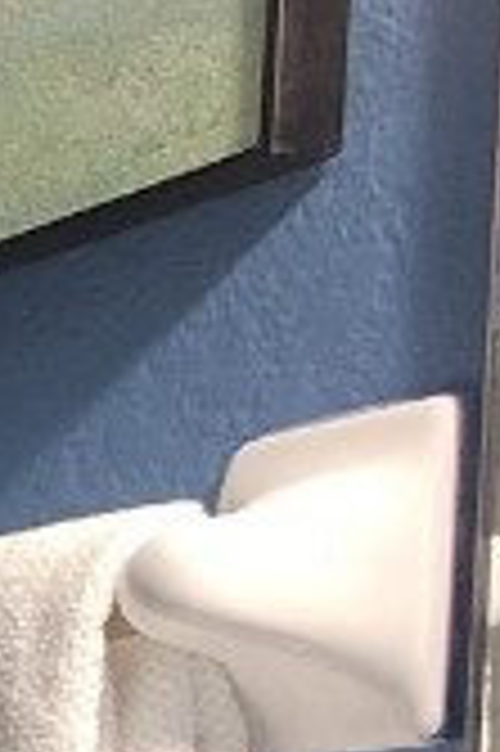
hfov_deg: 7.3
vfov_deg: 21.6
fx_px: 1733
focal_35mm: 83
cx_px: -1707
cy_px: 1031
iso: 320
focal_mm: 2.2
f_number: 2.2
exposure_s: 1/40
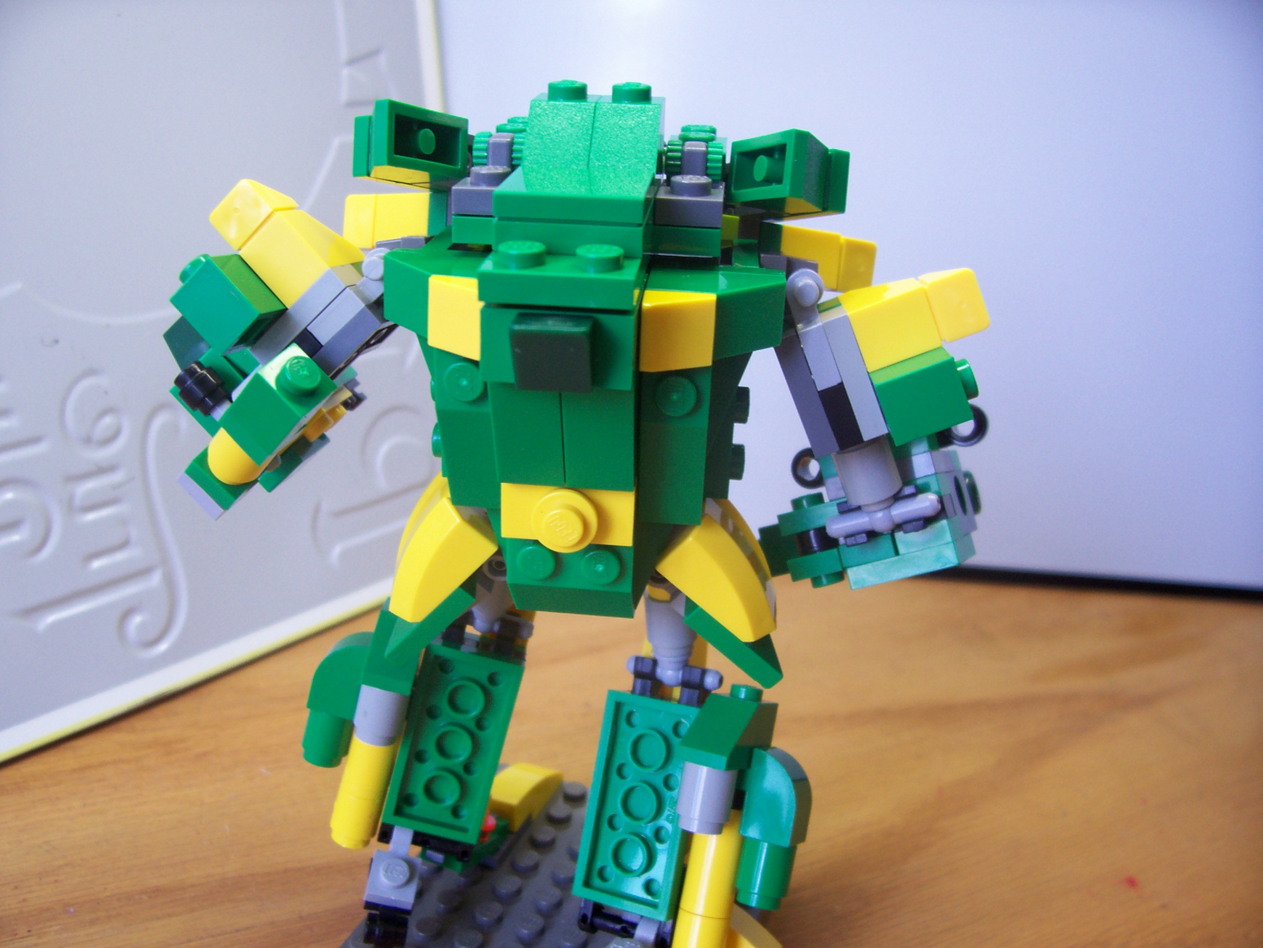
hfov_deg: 54.0
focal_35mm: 34
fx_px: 1241
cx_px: 632
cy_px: 474
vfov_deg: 41.8
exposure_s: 1/43.2
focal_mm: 5.6
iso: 80
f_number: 2.7
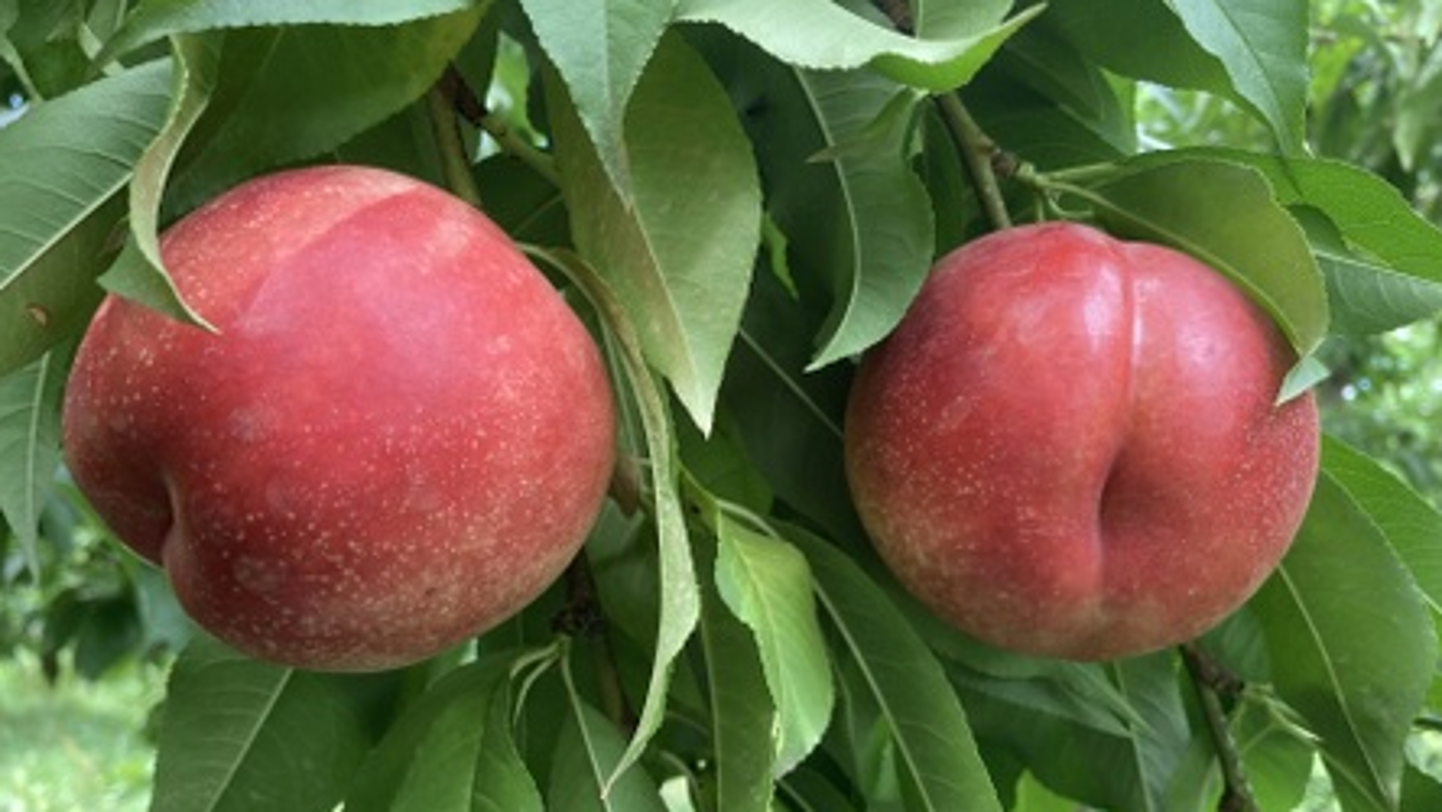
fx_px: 1262
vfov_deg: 35.6
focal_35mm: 33
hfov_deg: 59.5
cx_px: 721
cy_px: 474
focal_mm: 3.99
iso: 64
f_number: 1.8
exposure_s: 1/121
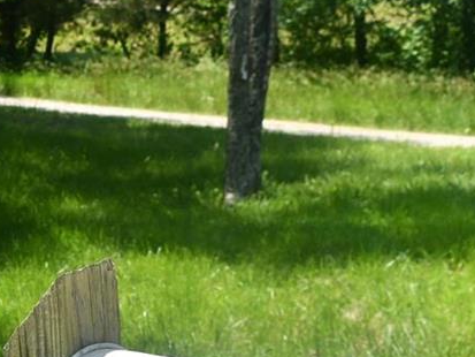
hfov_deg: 14.2
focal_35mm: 134
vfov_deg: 11.0
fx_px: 1839
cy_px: 322
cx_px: -127
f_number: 6.3
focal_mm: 24
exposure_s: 1/250
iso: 100
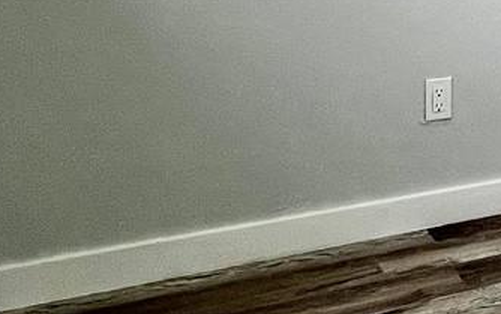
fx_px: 901
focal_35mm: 66
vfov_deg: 17.9
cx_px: 747
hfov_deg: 24.4
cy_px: -141
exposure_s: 1/120
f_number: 1.8
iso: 80
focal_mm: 1.57
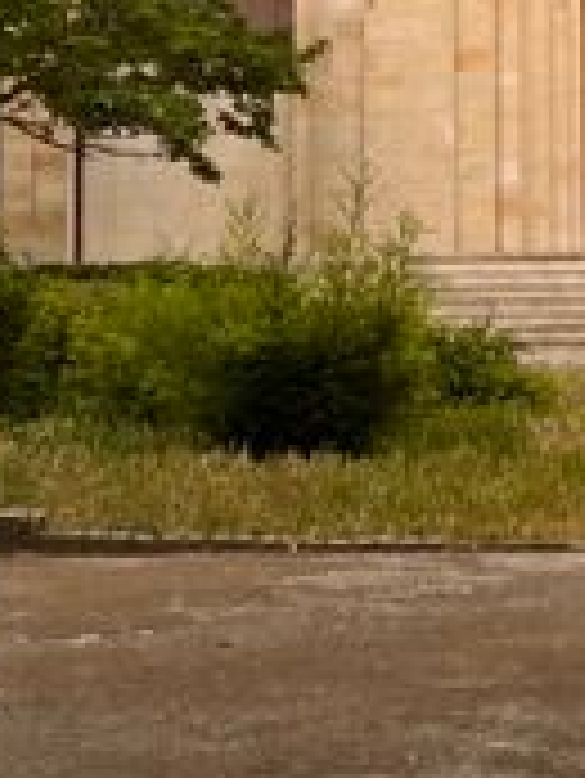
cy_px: -729
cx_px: 614
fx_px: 2363
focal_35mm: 105
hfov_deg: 13.9
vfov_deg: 15.4
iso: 50
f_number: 1.5
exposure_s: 1/1468
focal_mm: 5.7
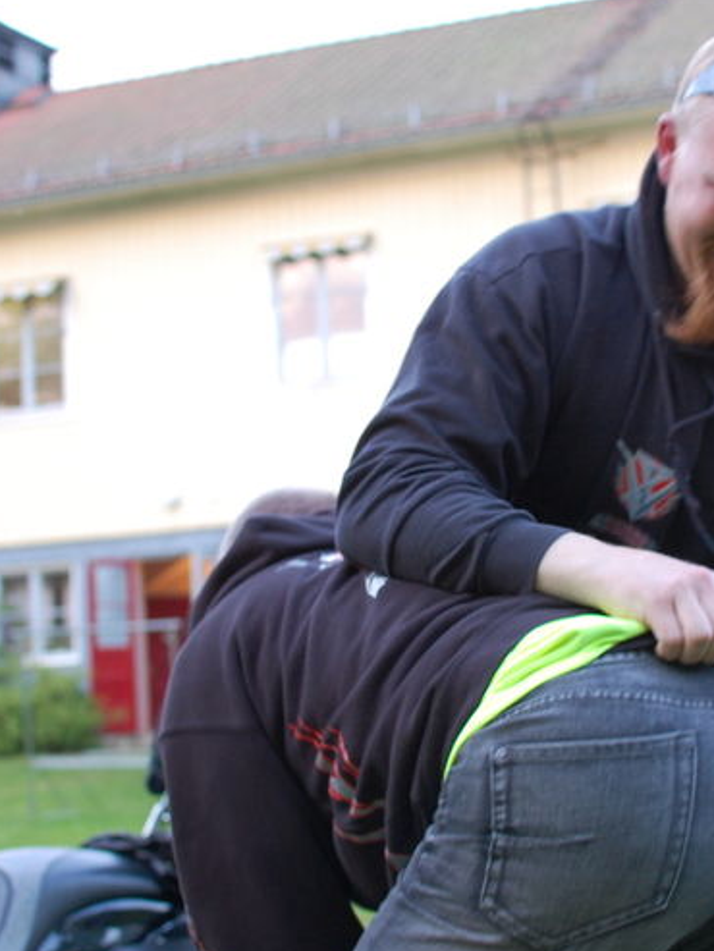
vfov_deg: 23.9
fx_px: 2248
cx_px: 420
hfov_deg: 18.0
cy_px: 470
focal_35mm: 82
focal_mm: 35
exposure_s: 1/40
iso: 400
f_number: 3.2
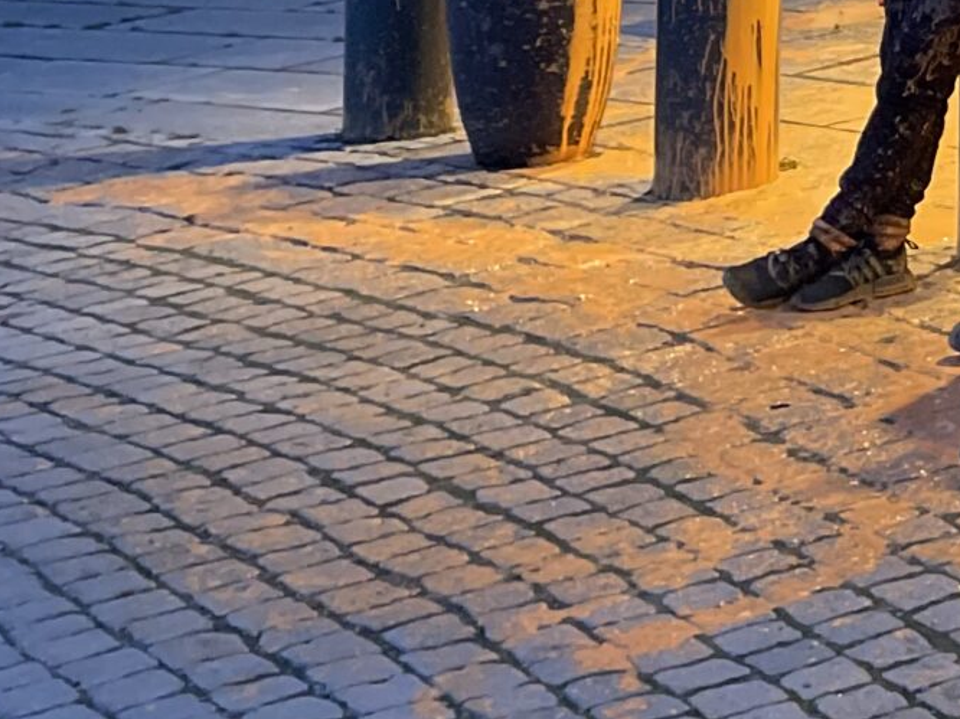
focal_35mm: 100
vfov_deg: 13.4
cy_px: -548
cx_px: 1783
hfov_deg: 16.2
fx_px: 2772
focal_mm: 4.2
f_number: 1.6
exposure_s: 1/50
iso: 500
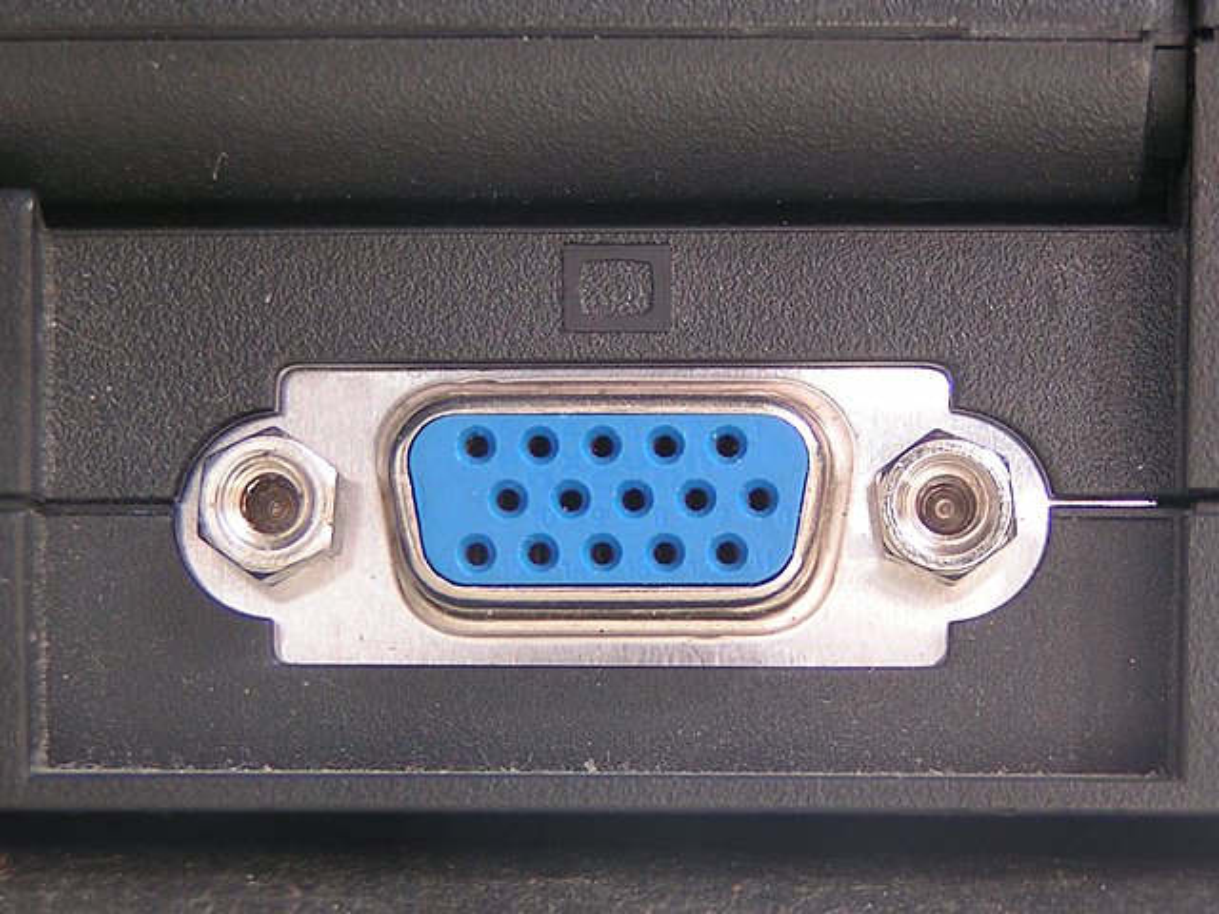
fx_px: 4015
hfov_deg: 17.3
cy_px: 457
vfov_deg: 13.0
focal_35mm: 114
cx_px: 610
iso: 50
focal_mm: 17.4
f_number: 3.5
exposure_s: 1/125
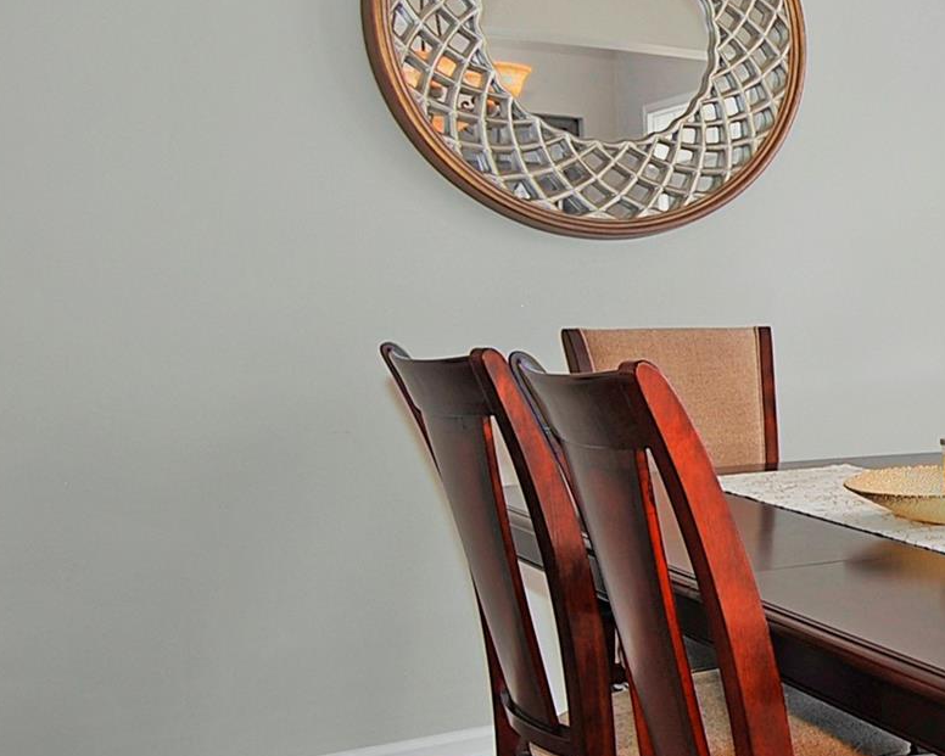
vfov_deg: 31.1
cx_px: 1135
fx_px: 1349
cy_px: 259
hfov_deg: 32.1
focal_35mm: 48
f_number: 8
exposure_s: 1/13
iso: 200
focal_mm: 13
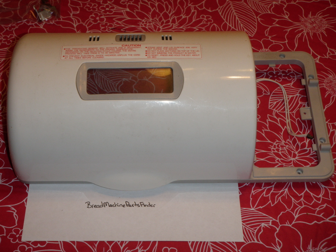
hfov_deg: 33.8
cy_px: 126
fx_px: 553
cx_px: 168
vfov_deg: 25.7
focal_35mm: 57
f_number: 4.5
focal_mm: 10.34
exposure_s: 1/50
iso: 100
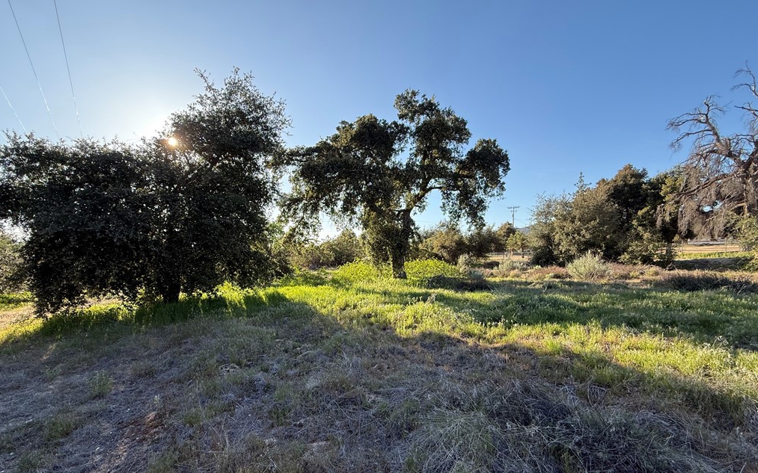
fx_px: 310
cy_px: 262
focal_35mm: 15
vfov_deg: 74.5
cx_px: 376
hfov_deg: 101.5
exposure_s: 1/549
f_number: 2.2
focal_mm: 2.22
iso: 64
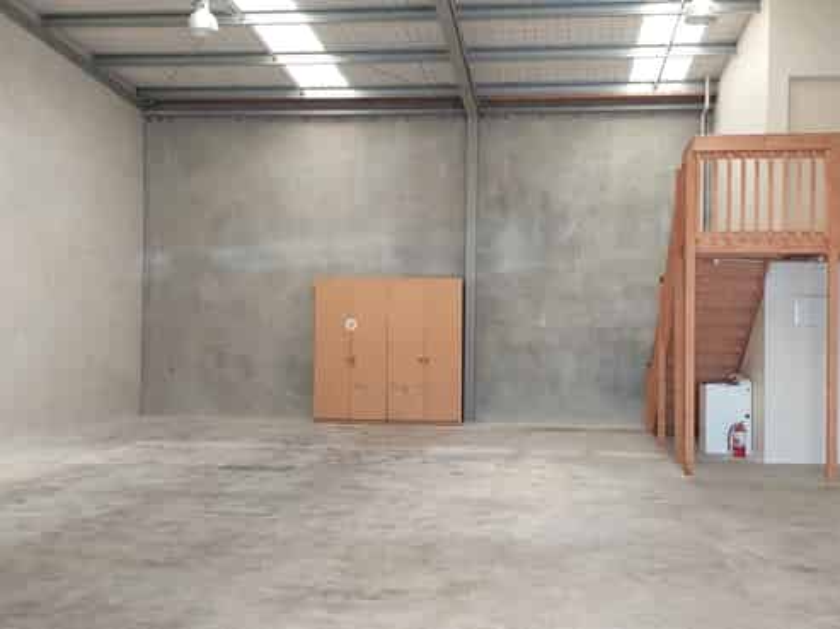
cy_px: 314
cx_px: 420
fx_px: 558
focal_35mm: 23
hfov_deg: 74.0
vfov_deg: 58.8
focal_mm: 5.06
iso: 80
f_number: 1.8
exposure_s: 1/100
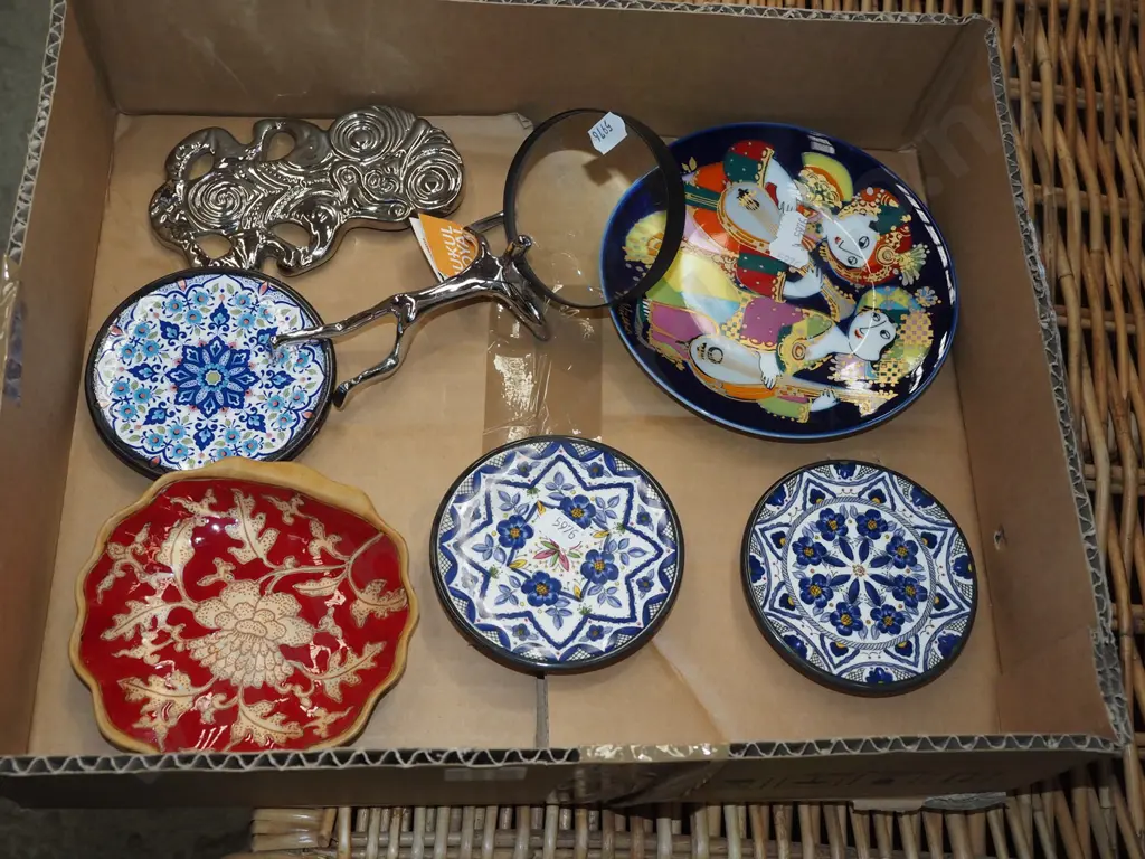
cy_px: 430
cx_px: 572
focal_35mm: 38
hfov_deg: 49.0
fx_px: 1257
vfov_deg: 37.7
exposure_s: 1/160
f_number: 5.6
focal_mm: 19
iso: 1600
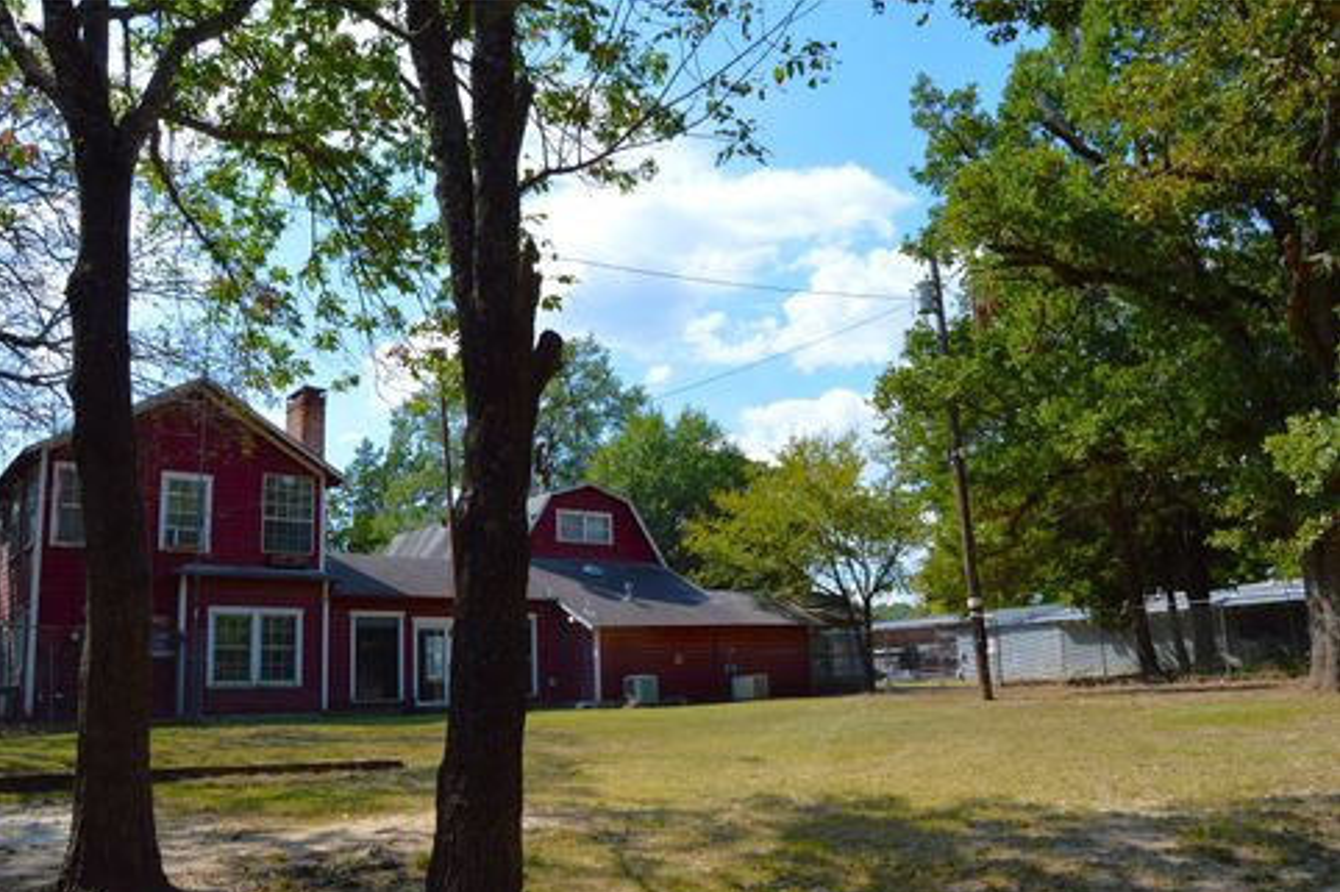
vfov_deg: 46.4
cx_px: 648
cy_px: 460
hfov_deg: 65.5
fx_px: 1042
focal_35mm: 28
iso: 100
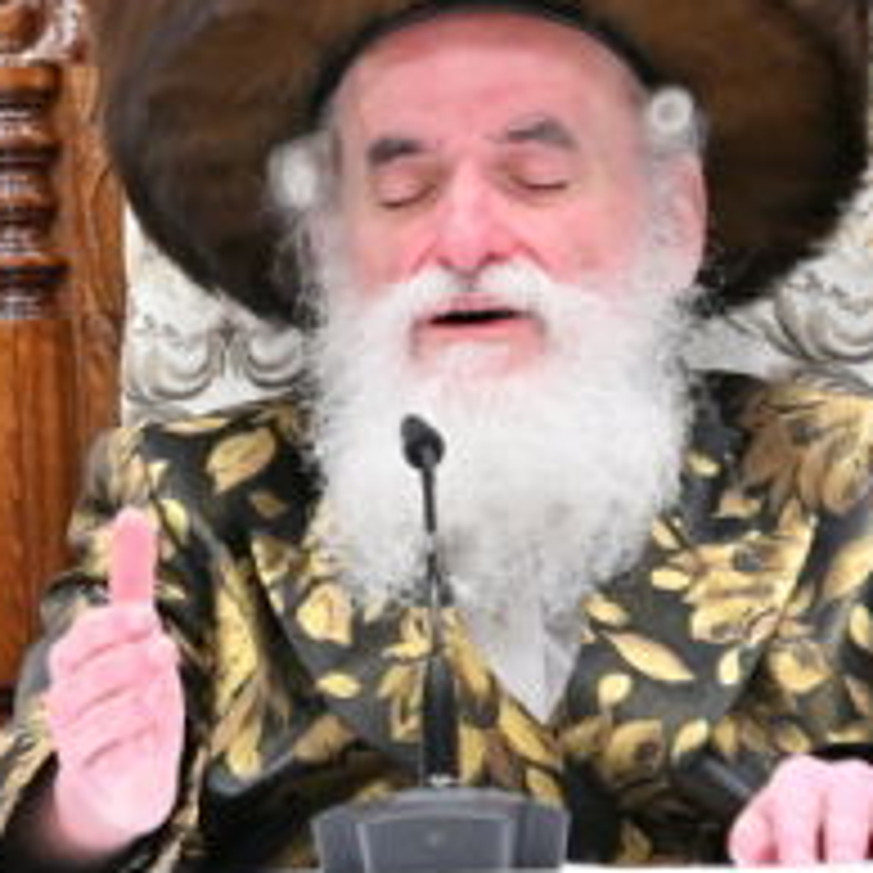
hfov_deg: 1.6
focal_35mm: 1079
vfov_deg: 1.6
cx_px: 724
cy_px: 414
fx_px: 30787
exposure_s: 1/200
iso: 125
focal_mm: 160
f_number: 2.8
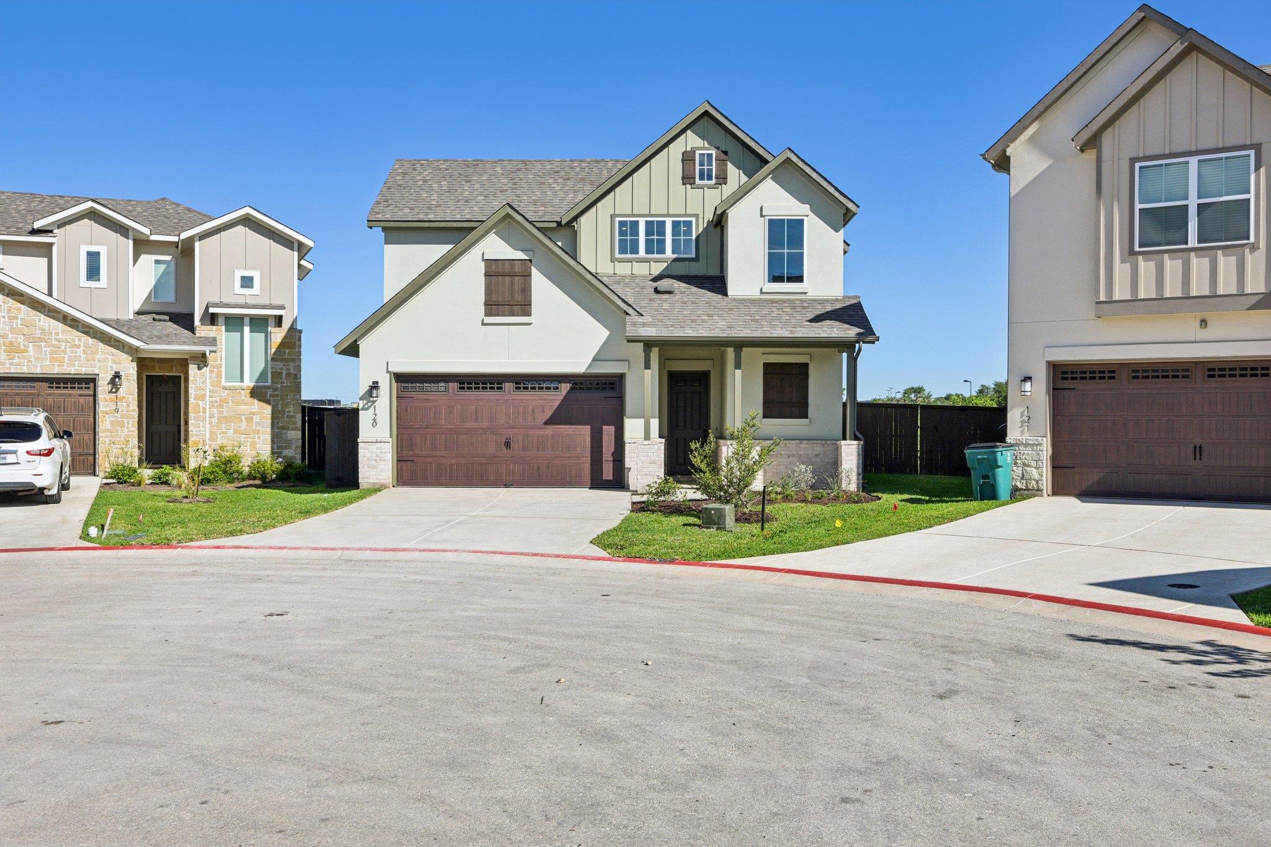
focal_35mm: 31
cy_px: 424
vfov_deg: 42.3
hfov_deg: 60.3
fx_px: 1094
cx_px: 636
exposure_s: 1/750
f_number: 6.7
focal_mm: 21
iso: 100
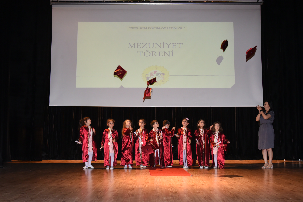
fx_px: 337
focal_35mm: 40
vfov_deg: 33.4
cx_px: 152
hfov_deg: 48.4
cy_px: 101
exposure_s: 1/125
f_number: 5.6
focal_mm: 40
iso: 2000
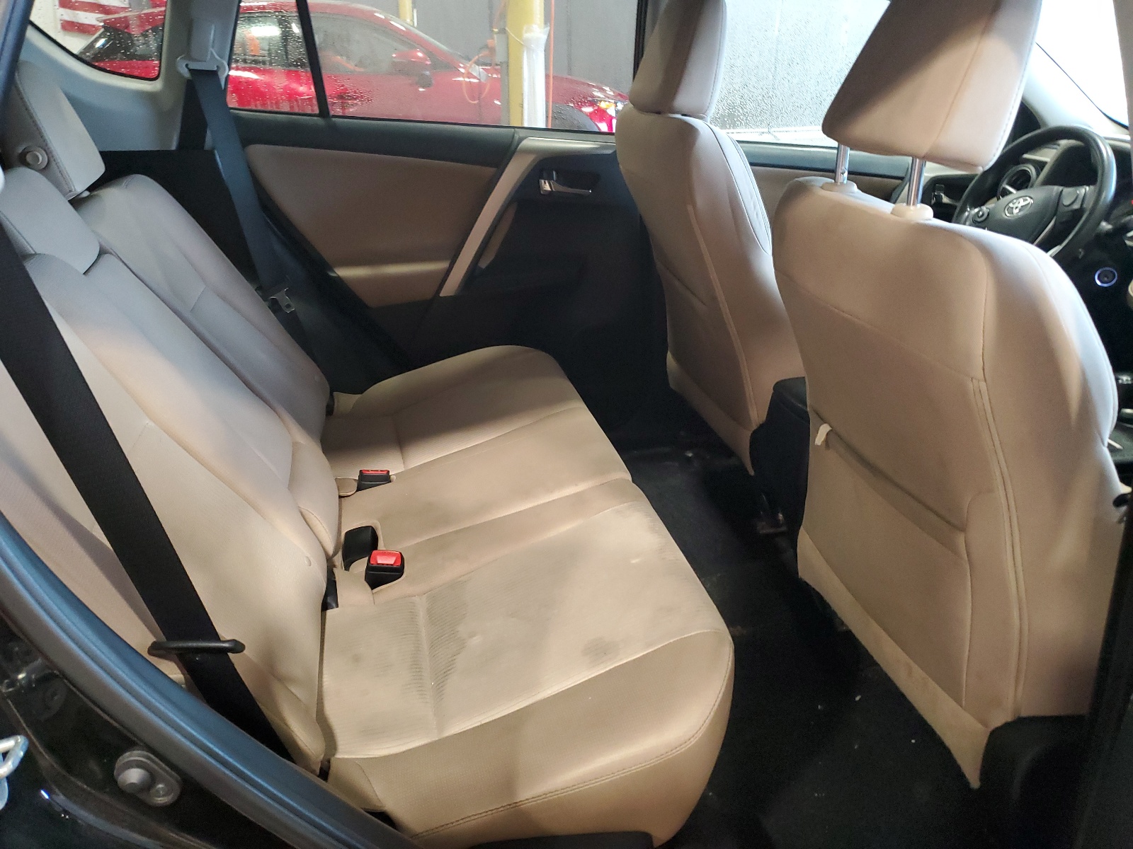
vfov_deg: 53.1
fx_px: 851
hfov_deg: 67.3
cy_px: 424
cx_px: 566
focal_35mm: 26
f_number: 1.5
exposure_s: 1/30
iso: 336
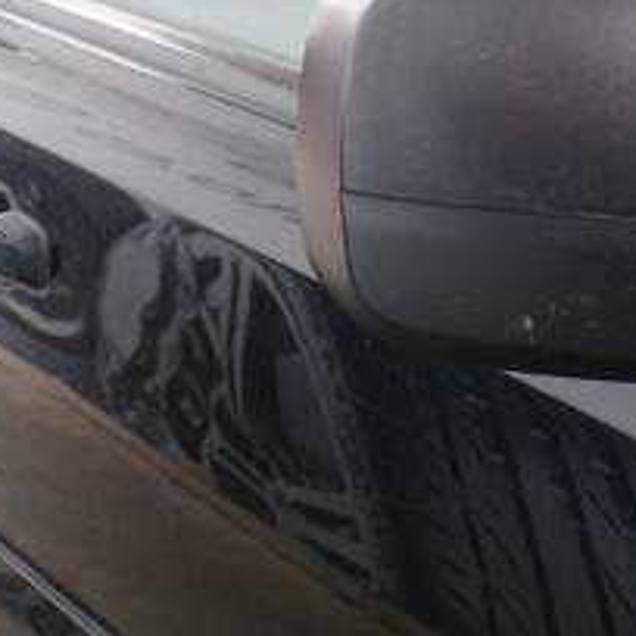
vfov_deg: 33.7
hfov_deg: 31.6
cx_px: 630
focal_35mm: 50
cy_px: 203
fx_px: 1039
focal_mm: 4.3
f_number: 3
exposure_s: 1/28
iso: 200
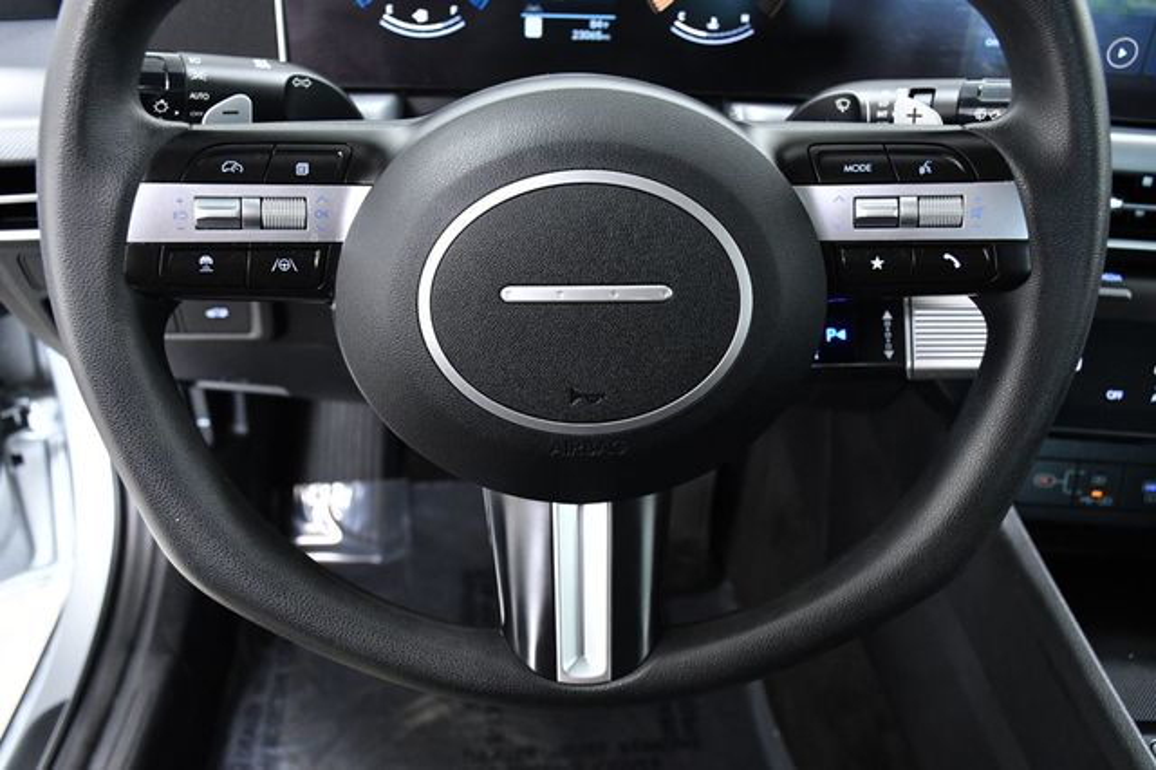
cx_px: 578
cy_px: 385
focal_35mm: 33
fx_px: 1059
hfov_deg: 57.2
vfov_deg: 39.9
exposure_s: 1/100
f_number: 5
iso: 2500
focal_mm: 22
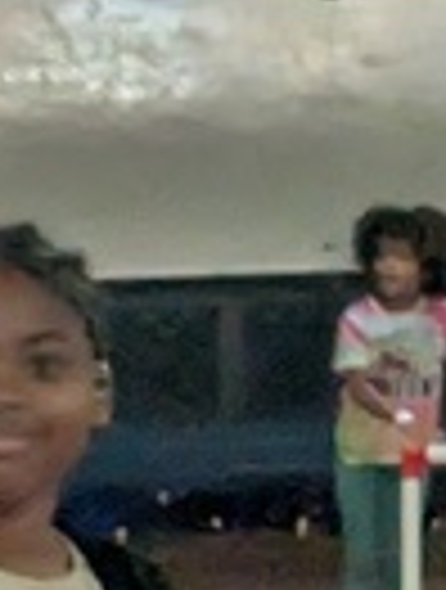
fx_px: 6411
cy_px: 1036
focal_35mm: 375
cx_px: -601
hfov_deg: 3.9
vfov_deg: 5.2
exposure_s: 1/120
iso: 964
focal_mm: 6.81
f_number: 1.85
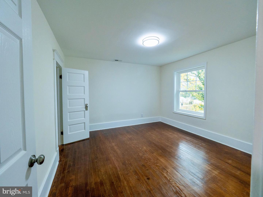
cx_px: 132
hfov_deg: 102.0
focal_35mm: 14
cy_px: 98
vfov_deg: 85.7
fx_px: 106
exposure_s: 1/40
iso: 400
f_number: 5
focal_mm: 7
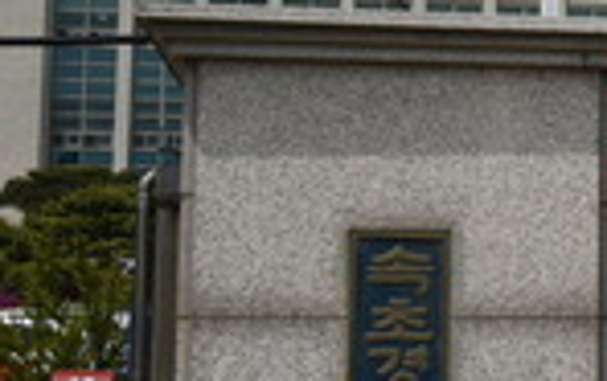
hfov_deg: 13.8
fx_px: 2237
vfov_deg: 9.7
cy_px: 164
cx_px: 1083
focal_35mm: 135
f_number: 16
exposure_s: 1/1000
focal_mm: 35
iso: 800
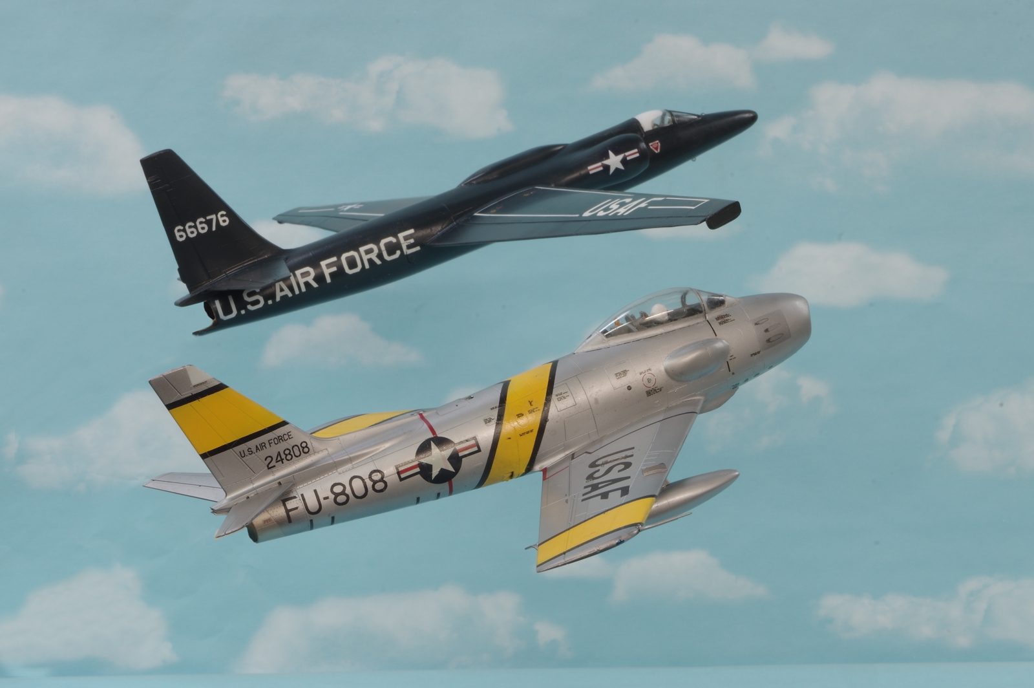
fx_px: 2583
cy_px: 344
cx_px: 517
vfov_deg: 15.2
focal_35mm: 90
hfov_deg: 22.6
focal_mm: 60
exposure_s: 4
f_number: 32
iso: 100
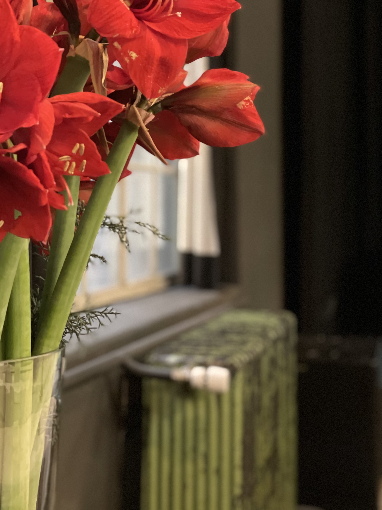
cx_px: 133
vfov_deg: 25.5
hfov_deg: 19.3
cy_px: 155
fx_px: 1118
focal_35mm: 76
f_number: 2
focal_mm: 6
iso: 500
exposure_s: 1/14
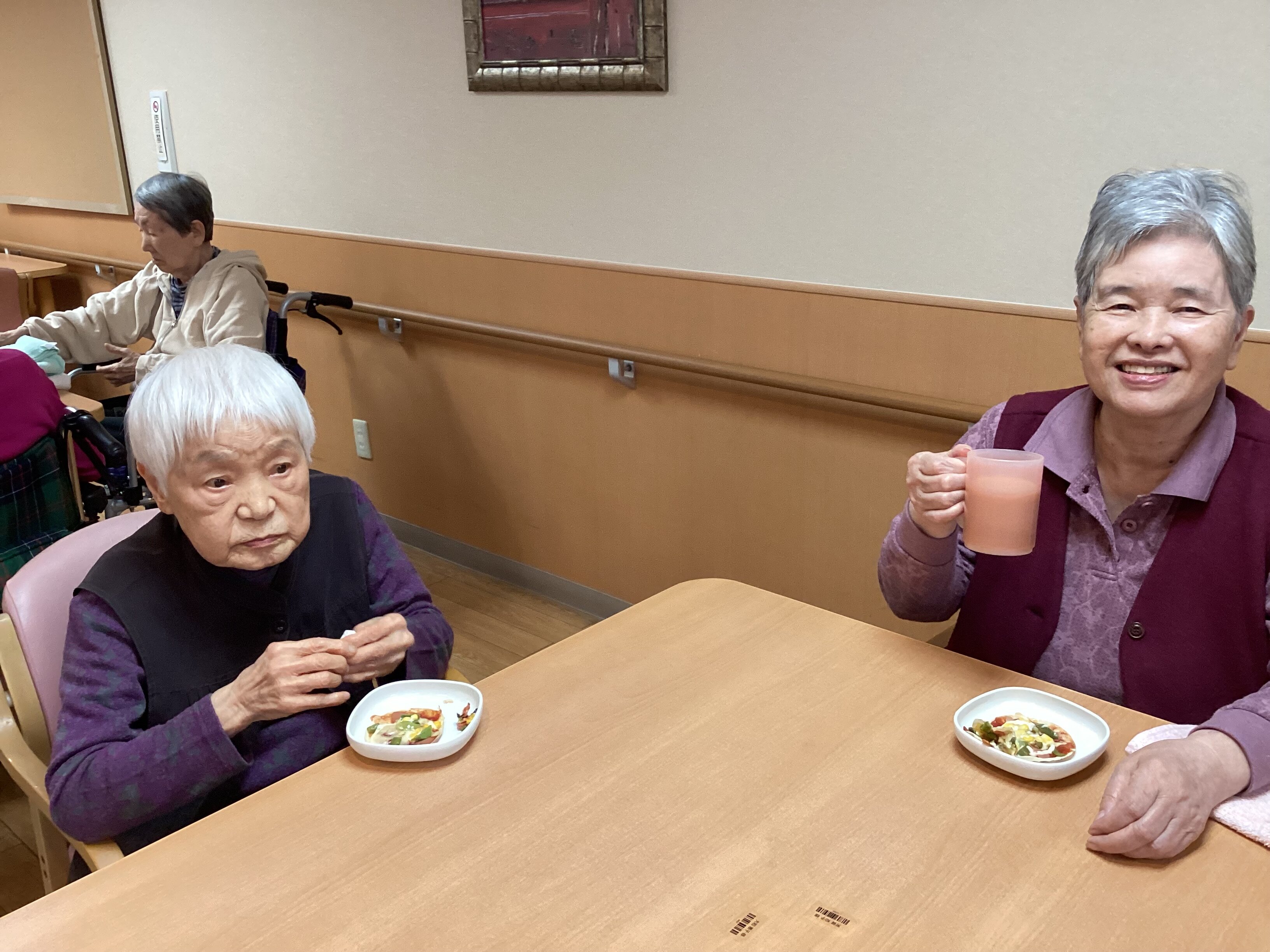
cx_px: 635
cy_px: 476
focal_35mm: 31
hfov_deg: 58.4
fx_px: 1137
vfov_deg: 45.4
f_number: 2.4
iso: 200
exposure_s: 1/60
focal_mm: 3.3
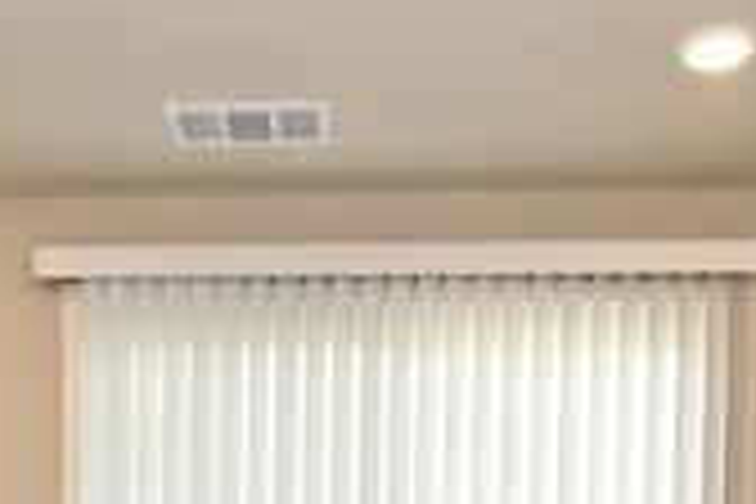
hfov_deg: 32.8
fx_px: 1281
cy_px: 763
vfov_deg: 19.4
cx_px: 306
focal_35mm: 61
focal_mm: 11
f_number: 4
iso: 200
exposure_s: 1/60
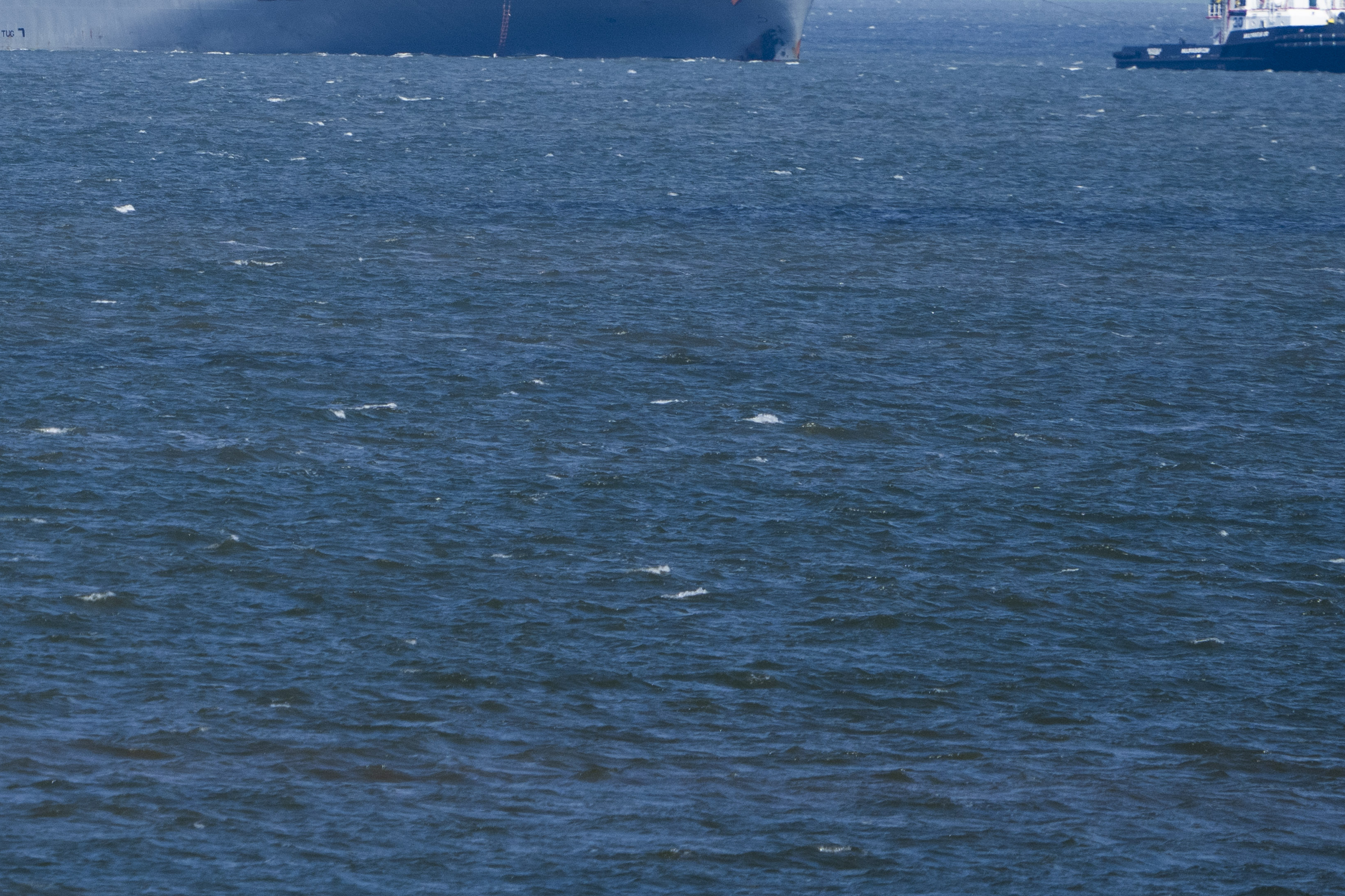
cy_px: -138
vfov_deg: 0.9
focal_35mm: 1449
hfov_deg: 1.4
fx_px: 54127
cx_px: -96
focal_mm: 547
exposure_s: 1/1250
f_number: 6.3
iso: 320
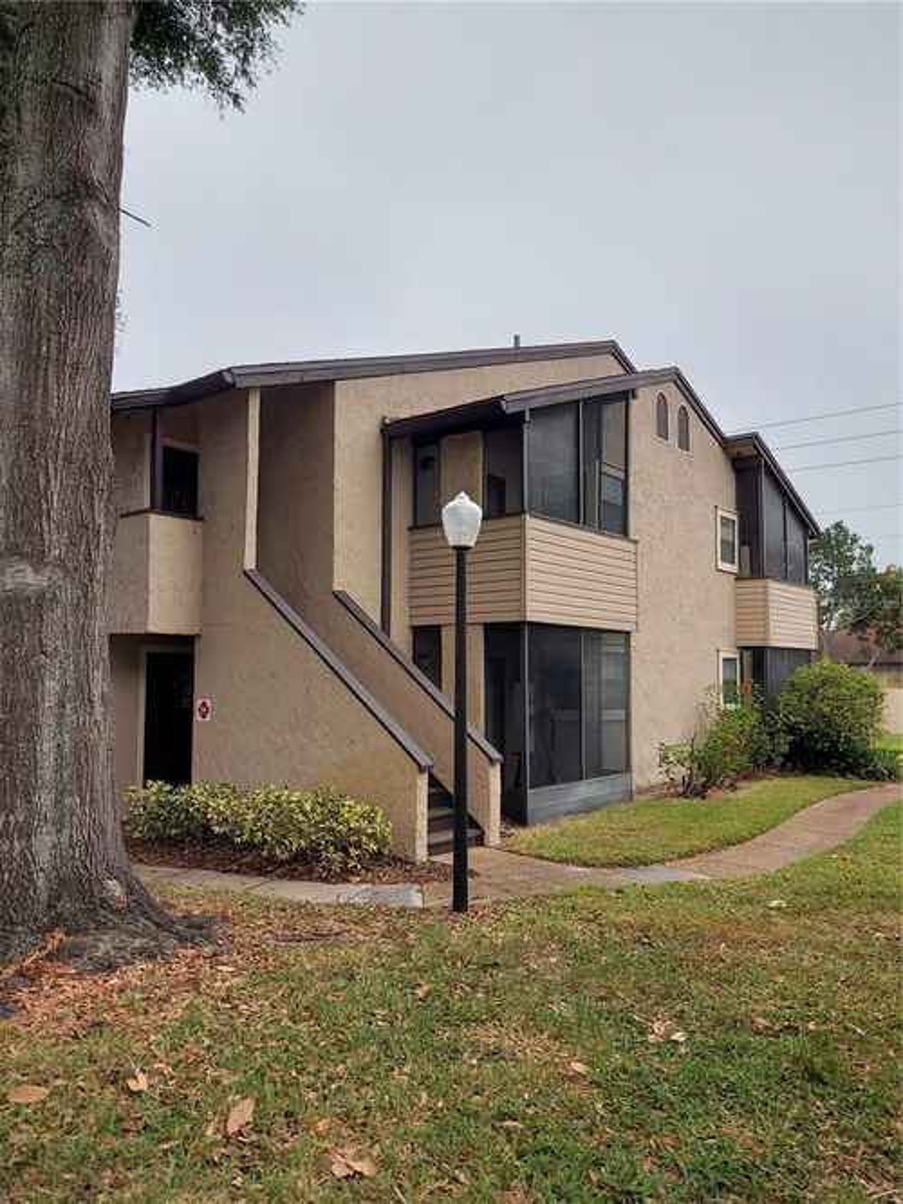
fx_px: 870
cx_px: 452
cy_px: 602
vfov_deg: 69.4
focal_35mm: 25
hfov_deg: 54.9
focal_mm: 4.6
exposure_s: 1/452
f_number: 2
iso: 50
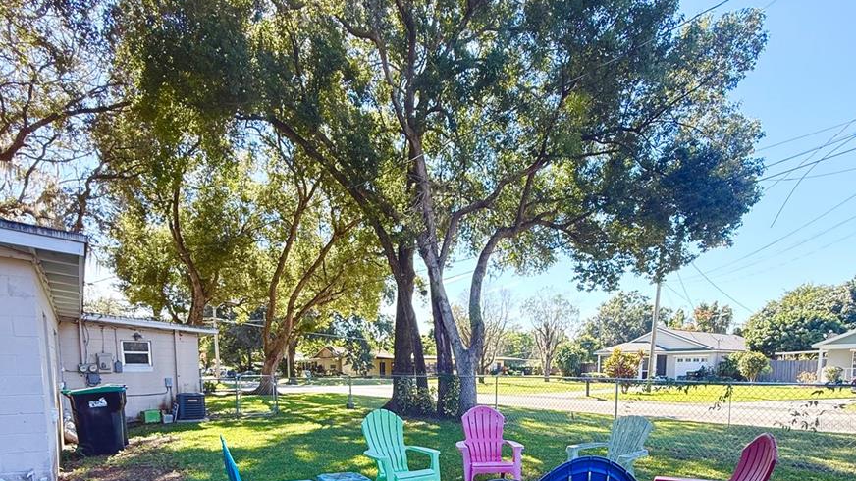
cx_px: 426
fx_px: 477
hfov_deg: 83.9
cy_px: 424
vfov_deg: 48.5
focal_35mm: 21
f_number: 2.2
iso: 64
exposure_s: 1/268
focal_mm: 2.22
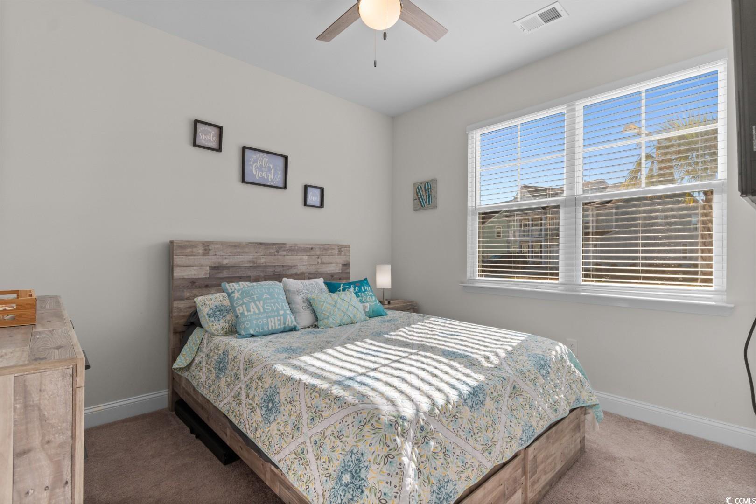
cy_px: 252
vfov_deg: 73.7
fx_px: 336
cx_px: 378
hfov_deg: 96.7
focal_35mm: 16
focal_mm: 11
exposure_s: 1/60
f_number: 4.8
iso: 100
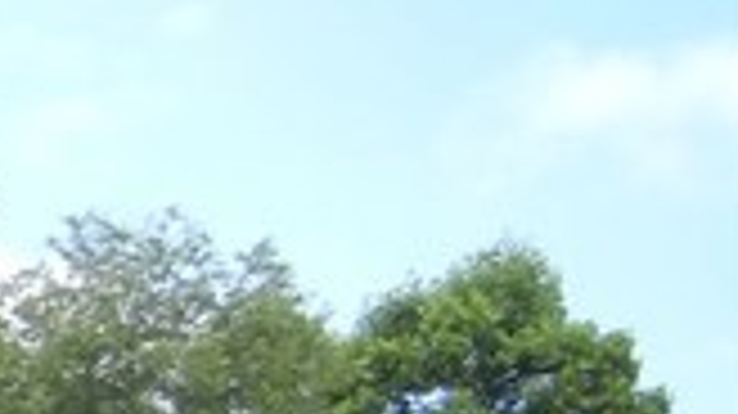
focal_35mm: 204
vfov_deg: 5.5
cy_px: 1390
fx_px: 3989
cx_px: -1539
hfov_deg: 8.6
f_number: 3.5
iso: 160
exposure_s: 1/581
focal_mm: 5.4
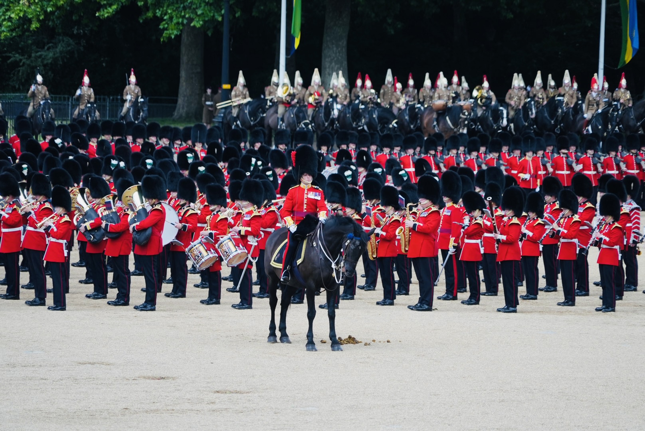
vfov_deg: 5.7
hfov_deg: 8.6
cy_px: 216
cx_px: 322
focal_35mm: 240
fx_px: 4303
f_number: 6.3
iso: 1600
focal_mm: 240
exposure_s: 1/250
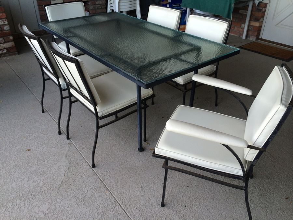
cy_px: 110
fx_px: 254
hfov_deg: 60.0
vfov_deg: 46.8
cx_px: 146
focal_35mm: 30
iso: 40
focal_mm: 4.12
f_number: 2.2
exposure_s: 1/120
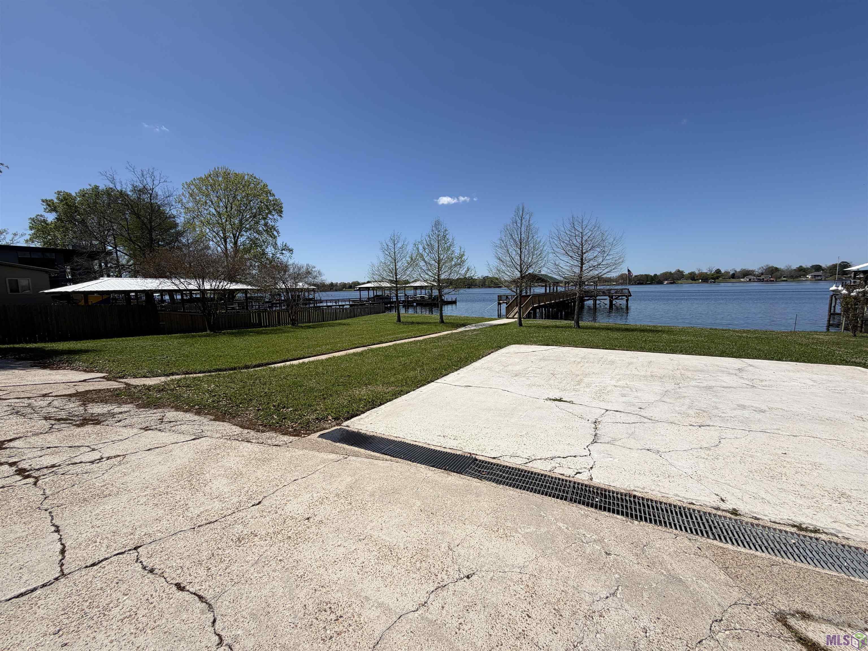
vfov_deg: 85.7
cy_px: 326
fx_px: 351
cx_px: 434
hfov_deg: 102.1
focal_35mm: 14
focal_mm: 2.22
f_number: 2.2
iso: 20
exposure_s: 1/1572
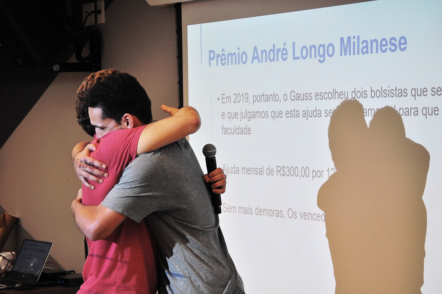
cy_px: 147
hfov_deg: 17.5
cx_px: 221
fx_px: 1435
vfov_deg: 11.7
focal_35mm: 117
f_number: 4.5
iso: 400
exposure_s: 1/200
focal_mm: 78
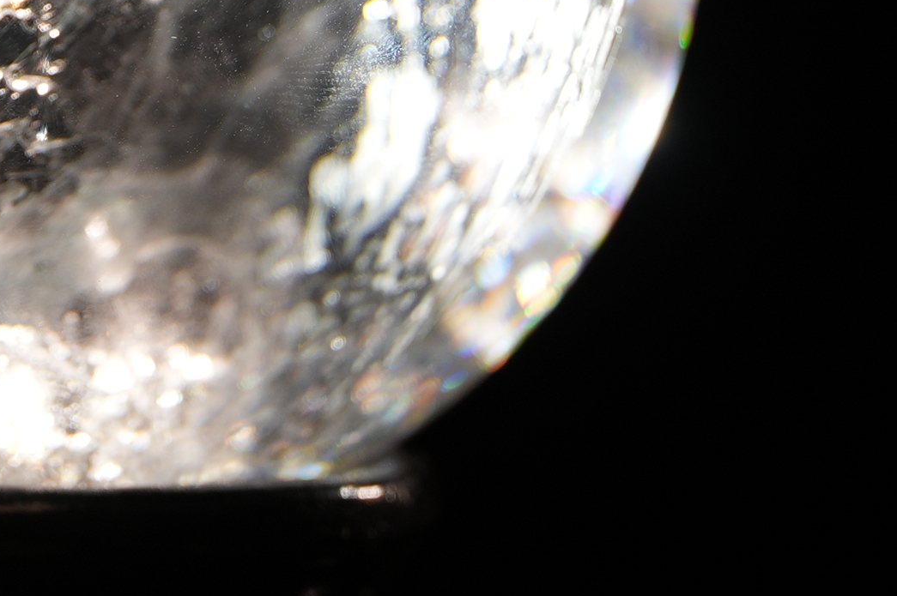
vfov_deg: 4.3
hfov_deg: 6.5
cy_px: -184
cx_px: -40
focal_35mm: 316
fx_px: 7879
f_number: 4
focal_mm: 71
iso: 160
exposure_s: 1/250
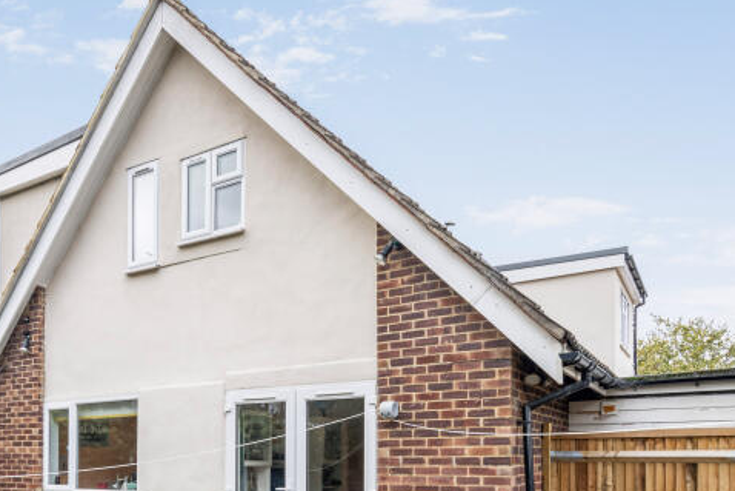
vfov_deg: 41.6
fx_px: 613
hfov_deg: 61.1
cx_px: 275
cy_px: 398
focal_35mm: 30
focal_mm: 14
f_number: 8
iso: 200
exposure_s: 1/50
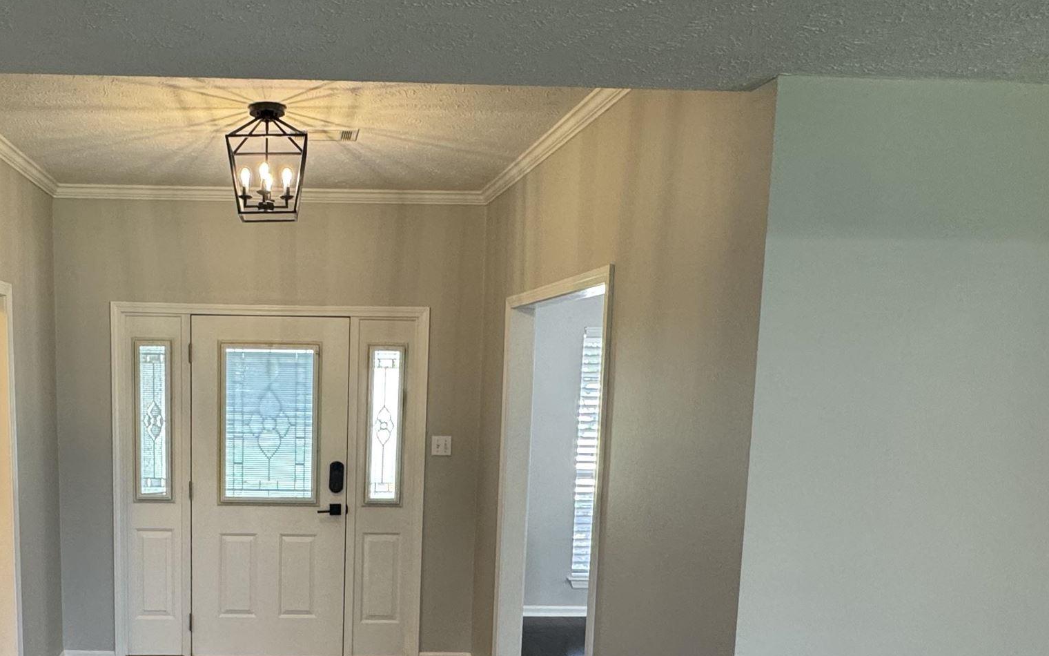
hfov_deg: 60.4
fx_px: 858
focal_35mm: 30
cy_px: 482
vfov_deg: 40.8
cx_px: 297
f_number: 2.2
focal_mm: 2.22
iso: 200
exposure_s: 1/60
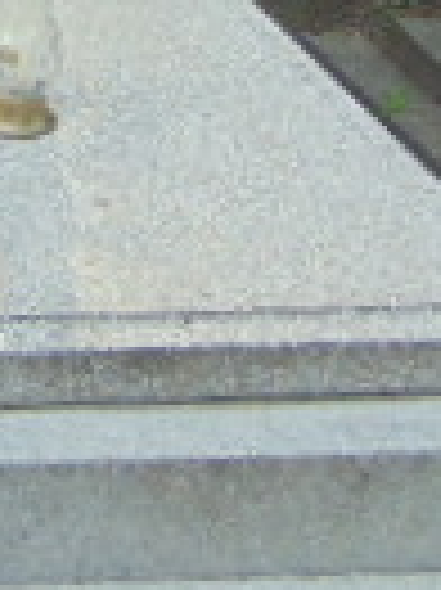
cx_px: -459
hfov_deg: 11.0
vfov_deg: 15.6
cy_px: -108
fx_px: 2076
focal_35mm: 122
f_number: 3
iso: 80
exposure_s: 1/125
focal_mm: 4.5
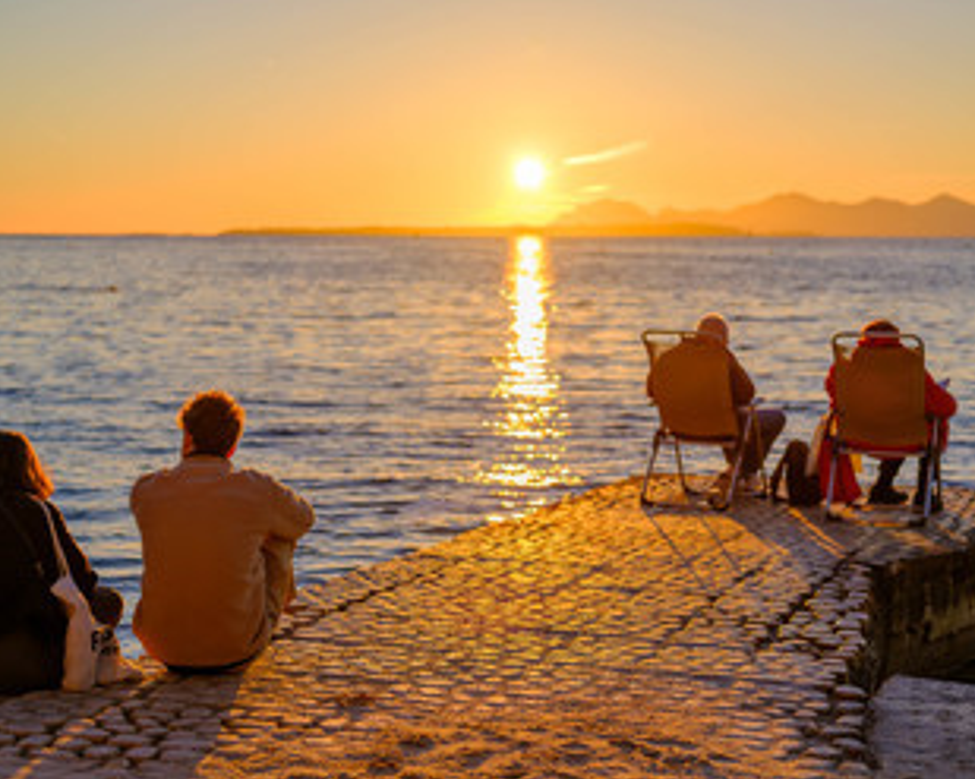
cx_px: 503
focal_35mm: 59
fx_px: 1702
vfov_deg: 25.8
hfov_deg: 32.0
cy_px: 419
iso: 320
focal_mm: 63
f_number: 2.8
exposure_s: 1/1600
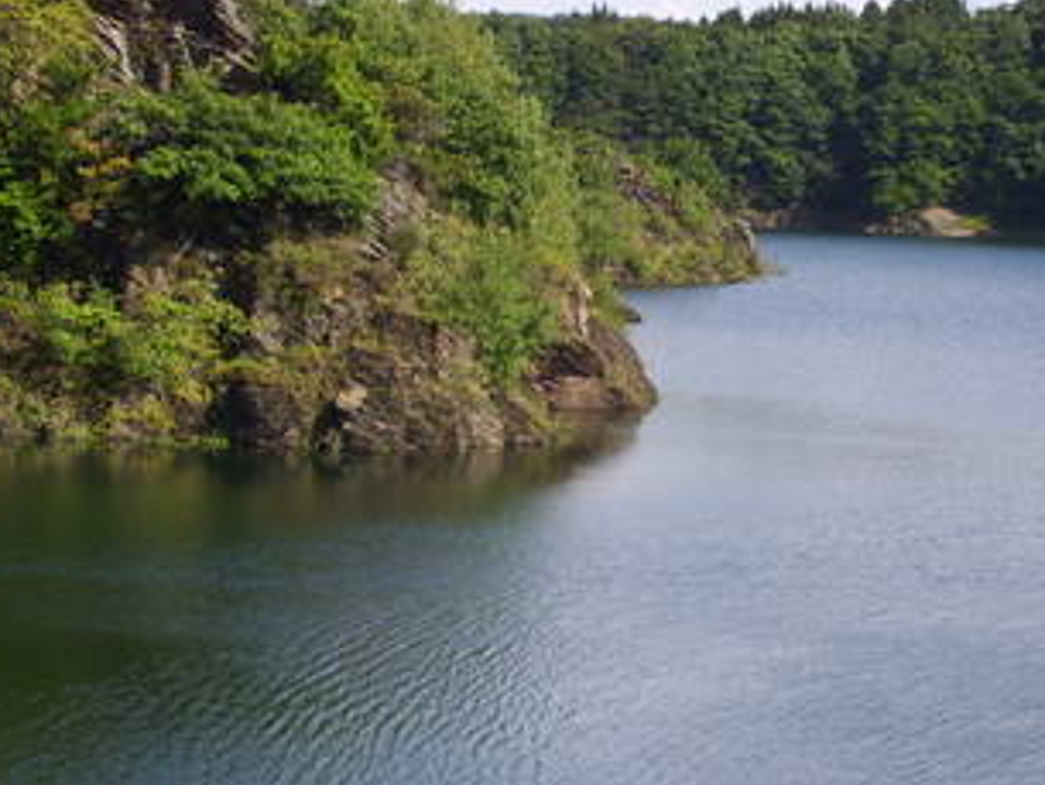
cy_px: 285
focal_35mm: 114
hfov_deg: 17.2
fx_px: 3443
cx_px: 641
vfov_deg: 13.0
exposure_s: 1/500
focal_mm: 14.3
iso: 80
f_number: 4.3
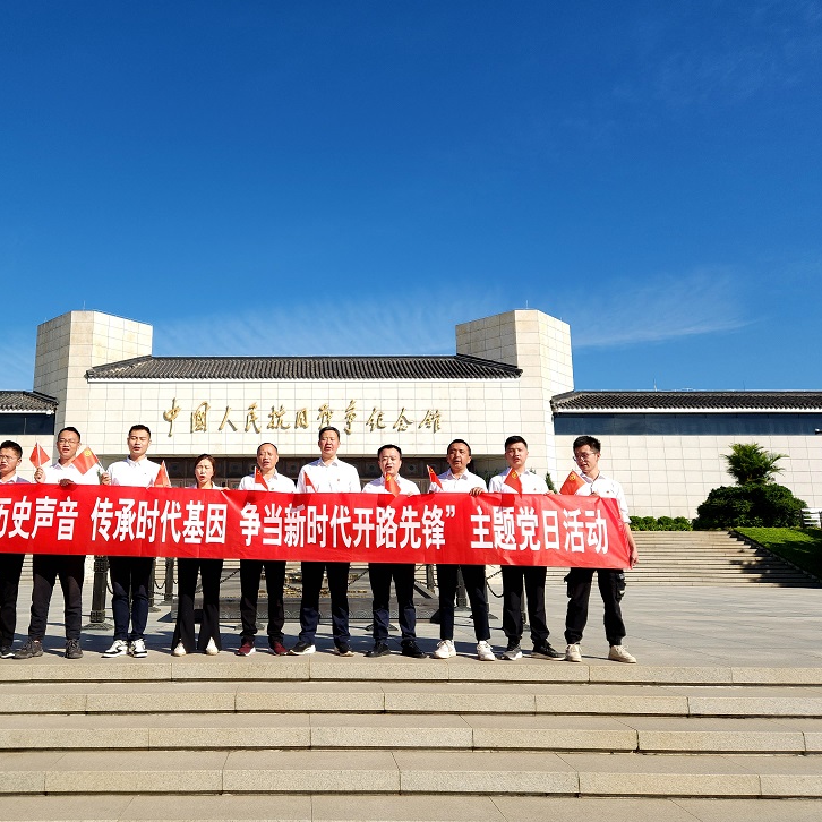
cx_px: 290
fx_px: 752
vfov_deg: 57.3
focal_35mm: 28
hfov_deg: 56.3
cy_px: 416
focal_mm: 5.4
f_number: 1.8
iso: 50
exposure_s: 1/3000
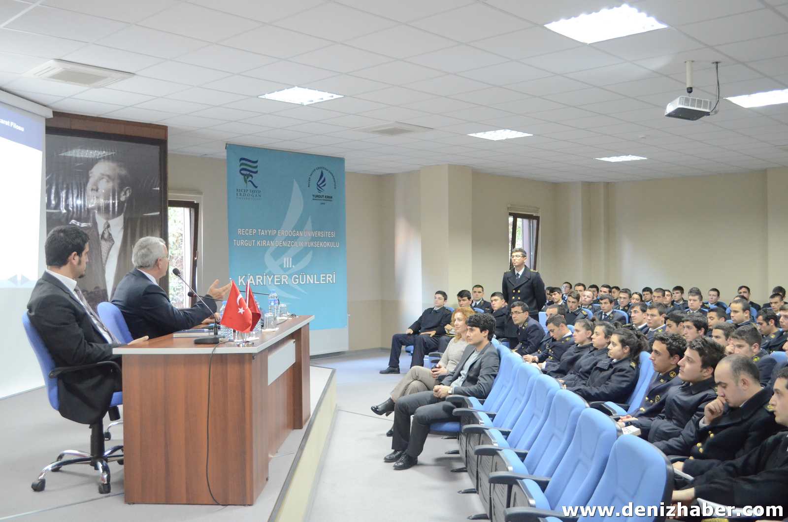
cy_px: 261
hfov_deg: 53.2
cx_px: 394
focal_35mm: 36
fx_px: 786
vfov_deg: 36.7
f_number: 4
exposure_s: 1/25
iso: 3200
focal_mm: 24
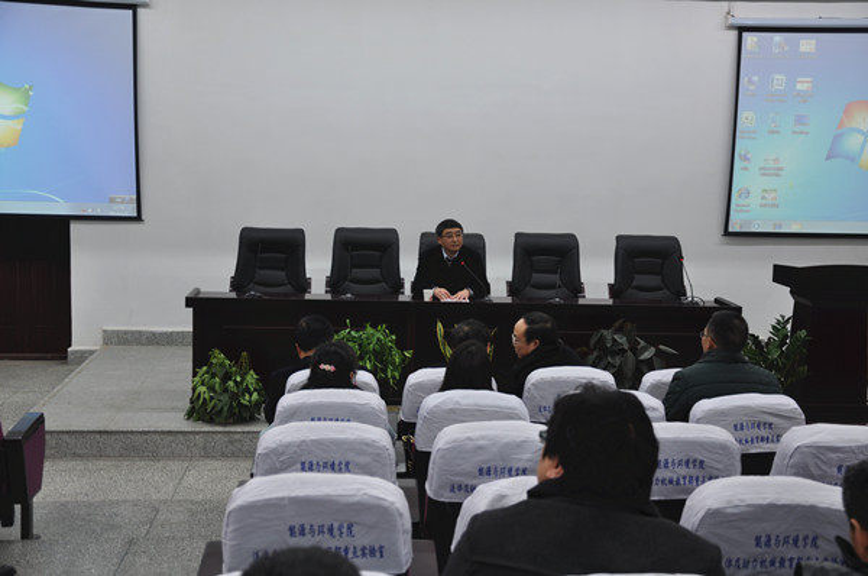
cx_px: 434
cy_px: 288
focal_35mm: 51
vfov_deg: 26.4
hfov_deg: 38.9
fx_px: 1228
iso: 200
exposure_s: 1/20
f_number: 4.5
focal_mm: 34
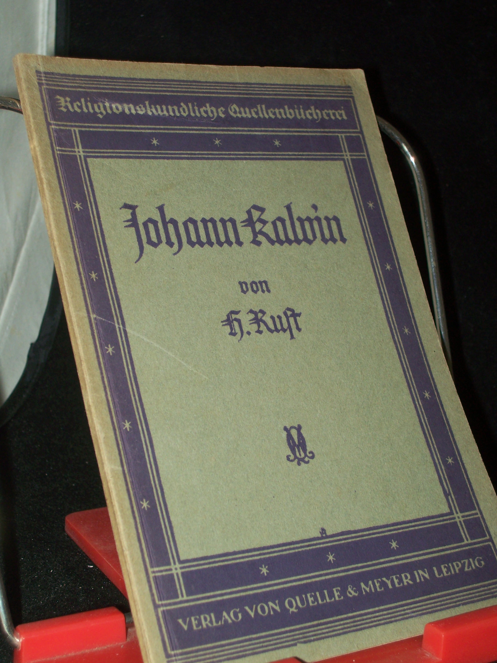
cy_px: 332
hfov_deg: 22.3
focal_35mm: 66
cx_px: 248
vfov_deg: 29.4
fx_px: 1263
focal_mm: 11
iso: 80
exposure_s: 1/80
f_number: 3.6
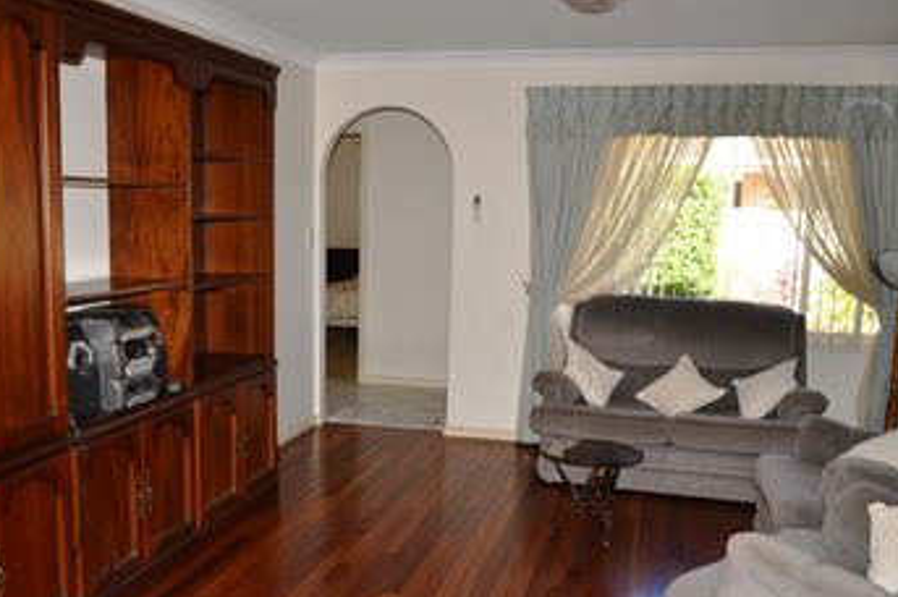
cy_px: 365
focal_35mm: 37
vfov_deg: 35.7
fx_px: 922
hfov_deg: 51.7
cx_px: 369
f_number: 3.5
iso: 100
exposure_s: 1/60
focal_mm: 18
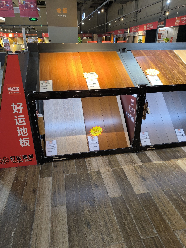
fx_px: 165
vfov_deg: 73.9
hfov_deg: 58.9
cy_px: 124
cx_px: 93
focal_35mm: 23
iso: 500
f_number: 1.65
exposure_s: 1/101
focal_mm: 6.14
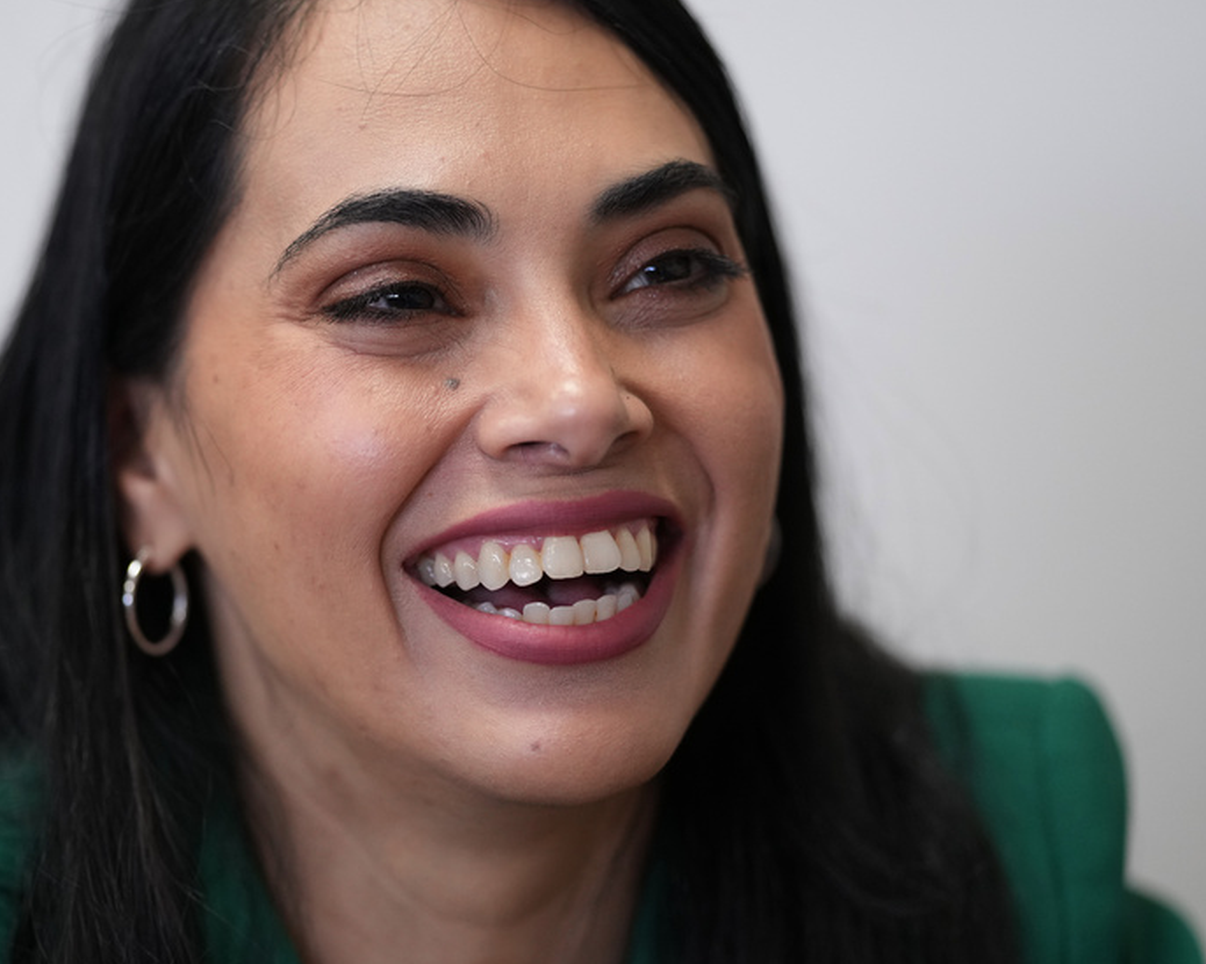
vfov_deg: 8.2
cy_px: 447
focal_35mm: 189
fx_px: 6743
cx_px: 485
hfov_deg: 10.2
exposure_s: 1/640
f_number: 2
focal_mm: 135
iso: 2000
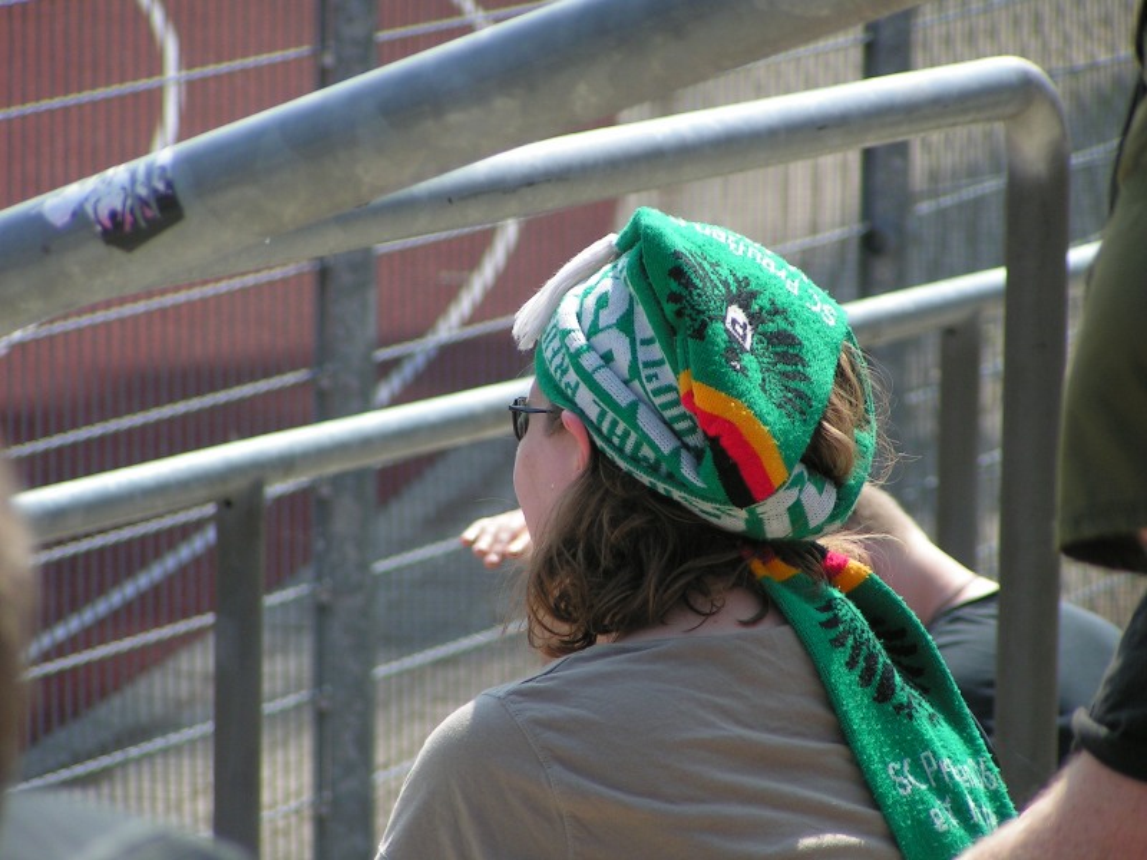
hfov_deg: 7.0
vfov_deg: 5.3
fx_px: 9377
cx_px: 574
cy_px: 430
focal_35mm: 283
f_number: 3.5
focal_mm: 43.3
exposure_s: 1/640
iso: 50
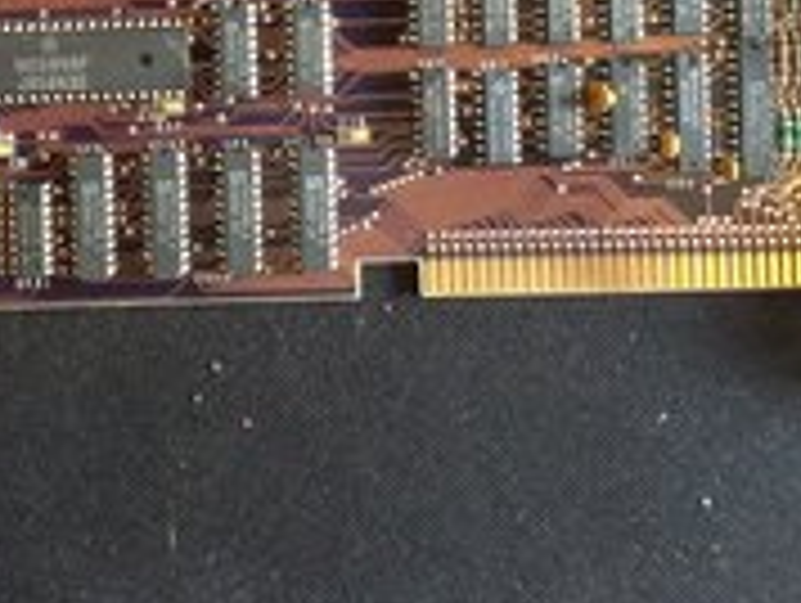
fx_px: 1506
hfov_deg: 28.9
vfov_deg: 21.8
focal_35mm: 65
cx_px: 122
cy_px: -9
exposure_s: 1/24
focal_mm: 4.15
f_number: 2.2
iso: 320
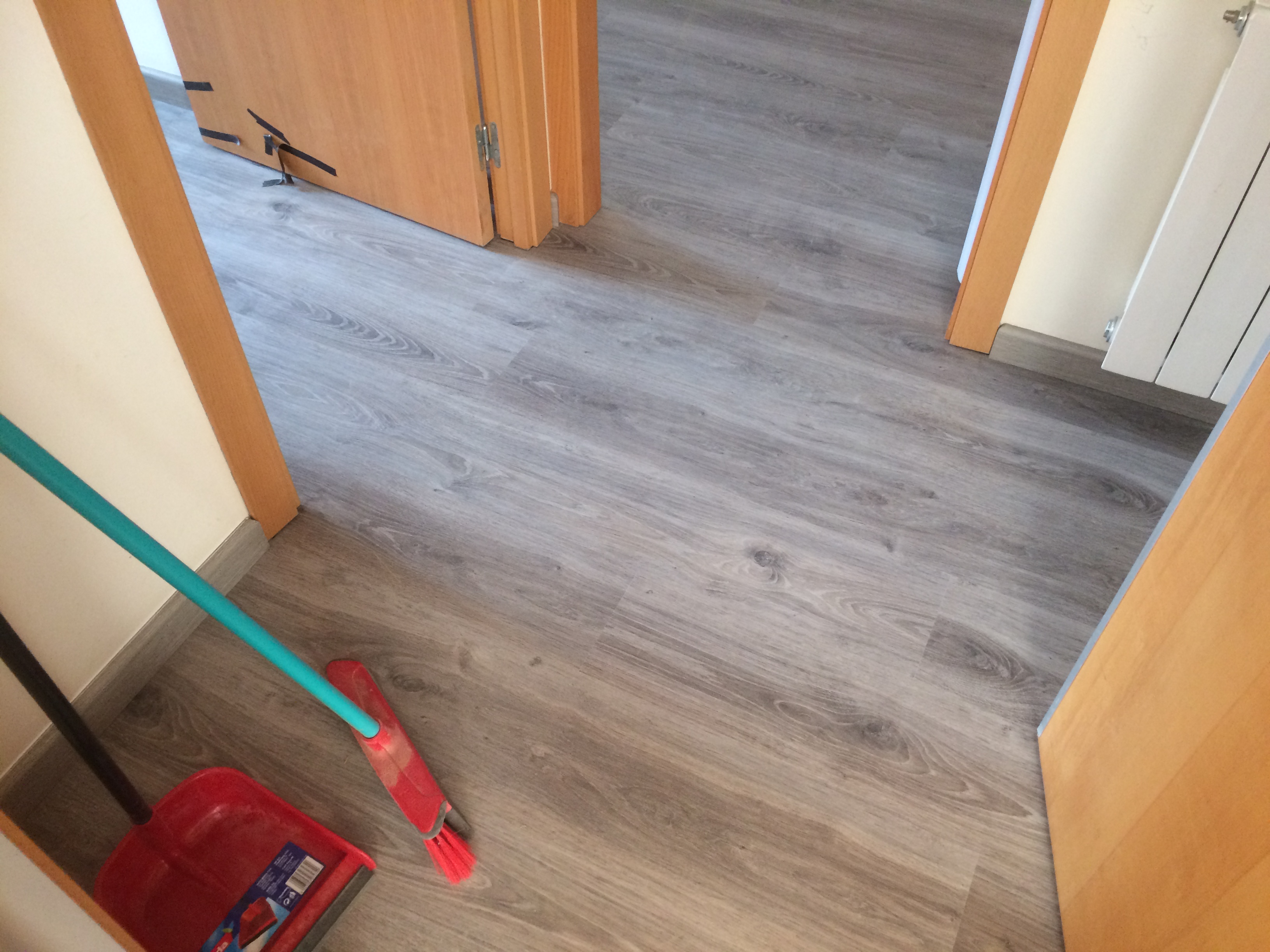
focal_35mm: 29
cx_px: 635
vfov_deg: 48.2
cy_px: 476
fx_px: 1064
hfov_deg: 61.7
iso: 200
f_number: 2.2
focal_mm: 4.15
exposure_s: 1/33
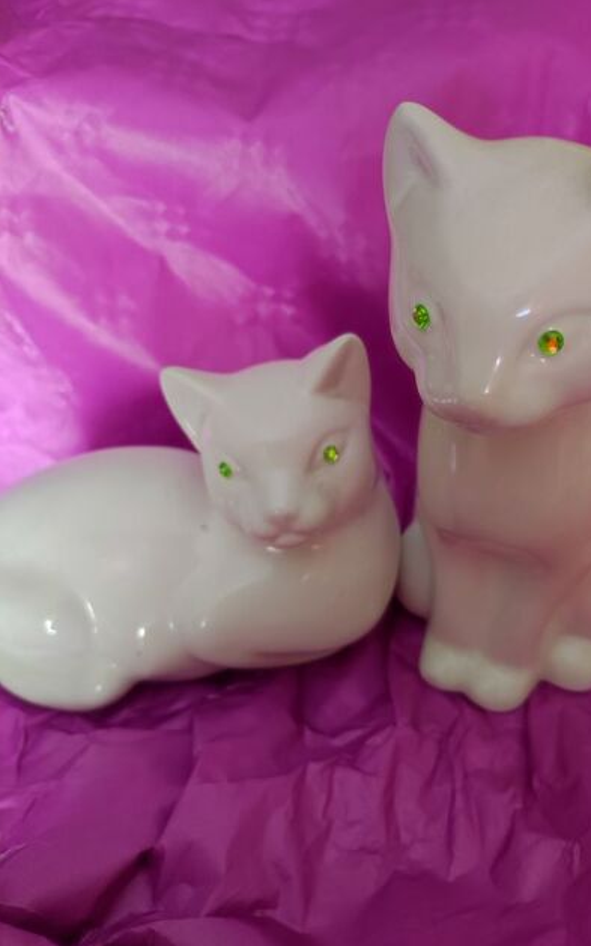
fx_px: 696
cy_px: 478
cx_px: 359
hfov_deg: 45.7
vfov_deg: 68.4
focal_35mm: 27
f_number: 1.79
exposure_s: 1/33
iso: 1372
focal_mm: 4.7
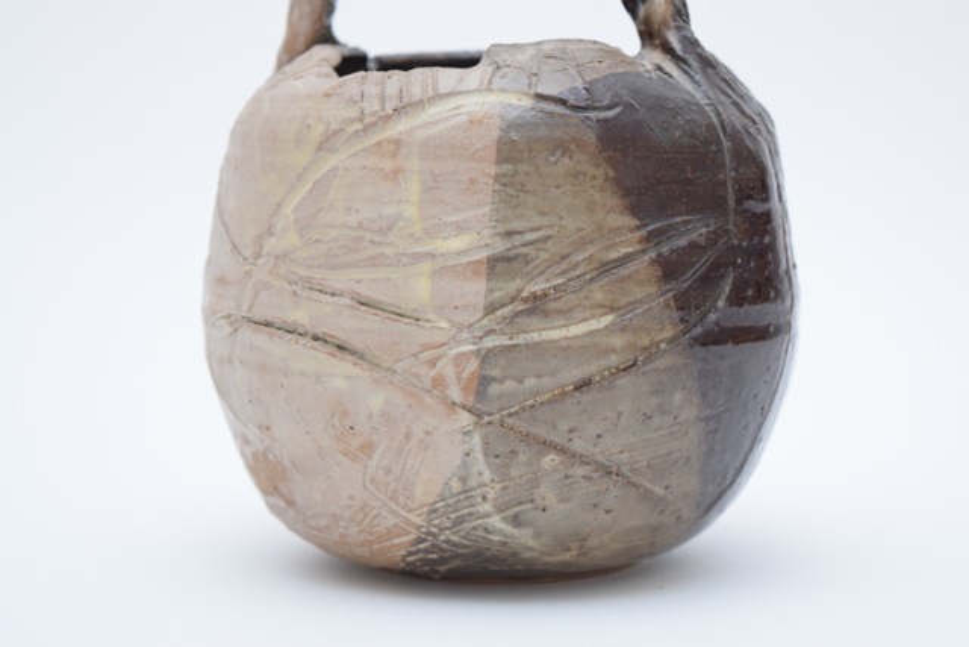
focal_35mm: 82
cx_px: 484
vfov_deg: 16.6
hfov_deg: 24.6
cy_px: 324
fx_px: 2221
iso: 1600
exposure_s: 1/125
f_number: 5.6
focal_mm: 55
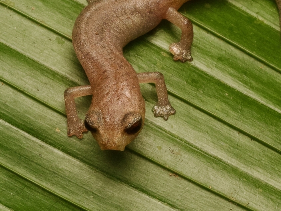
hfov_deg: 10.1
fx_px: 1582
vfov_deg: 7.6
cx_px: 174
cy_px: 68
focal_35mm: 195
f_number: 16
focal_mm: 60
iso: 800
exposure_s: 1/60
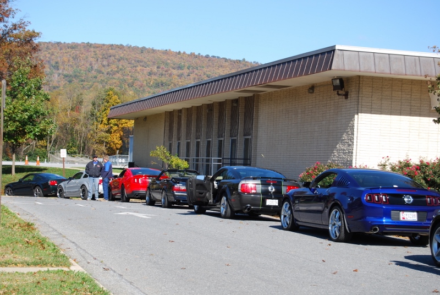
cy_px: 148
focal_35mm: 82
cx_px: 220
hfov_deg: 24.6
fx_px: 1010
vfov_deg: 16.6
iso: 100
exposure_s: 1/200
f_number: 7.1
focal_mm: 55
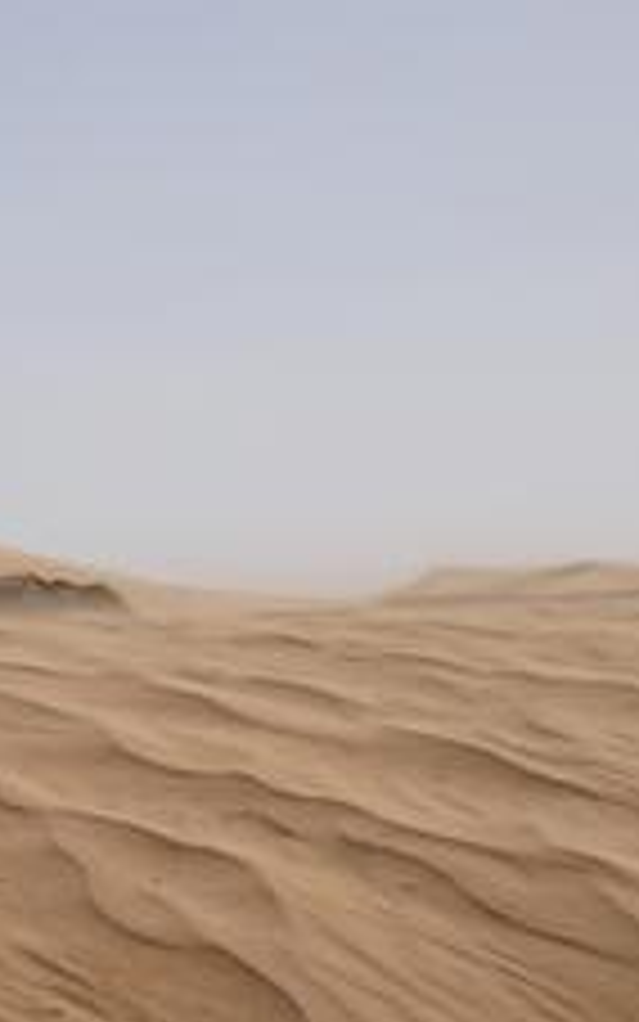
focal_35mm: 131
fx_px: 3648
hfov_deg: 9.6
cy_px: 750
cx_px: -436
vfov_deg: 15.9
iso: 80
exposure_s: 1/1250
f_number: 4.5
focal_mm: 9.52
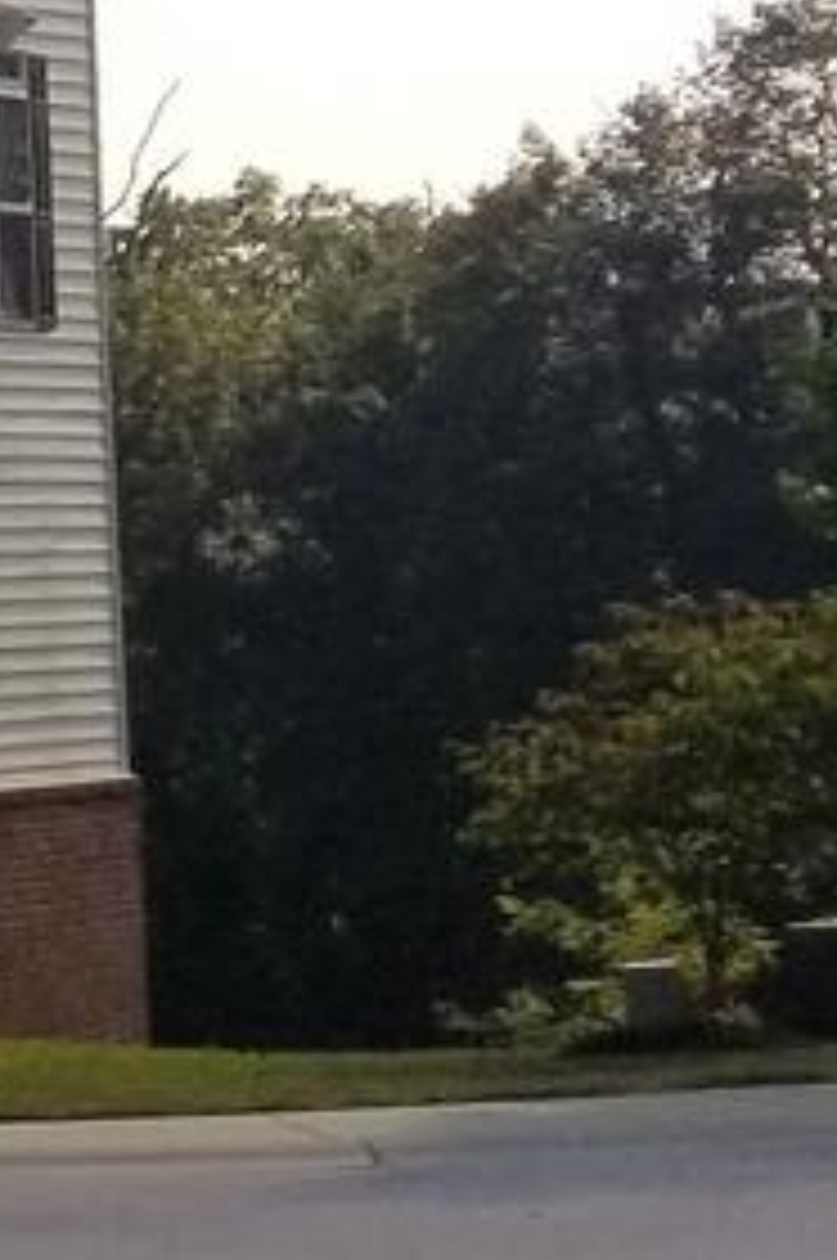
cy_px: 720
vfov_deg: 10.4
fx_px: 6922
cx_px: -2434
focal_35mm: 198
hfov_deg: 5.9
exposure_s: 1/3824
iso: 50
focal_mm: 4.25
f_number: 1.7
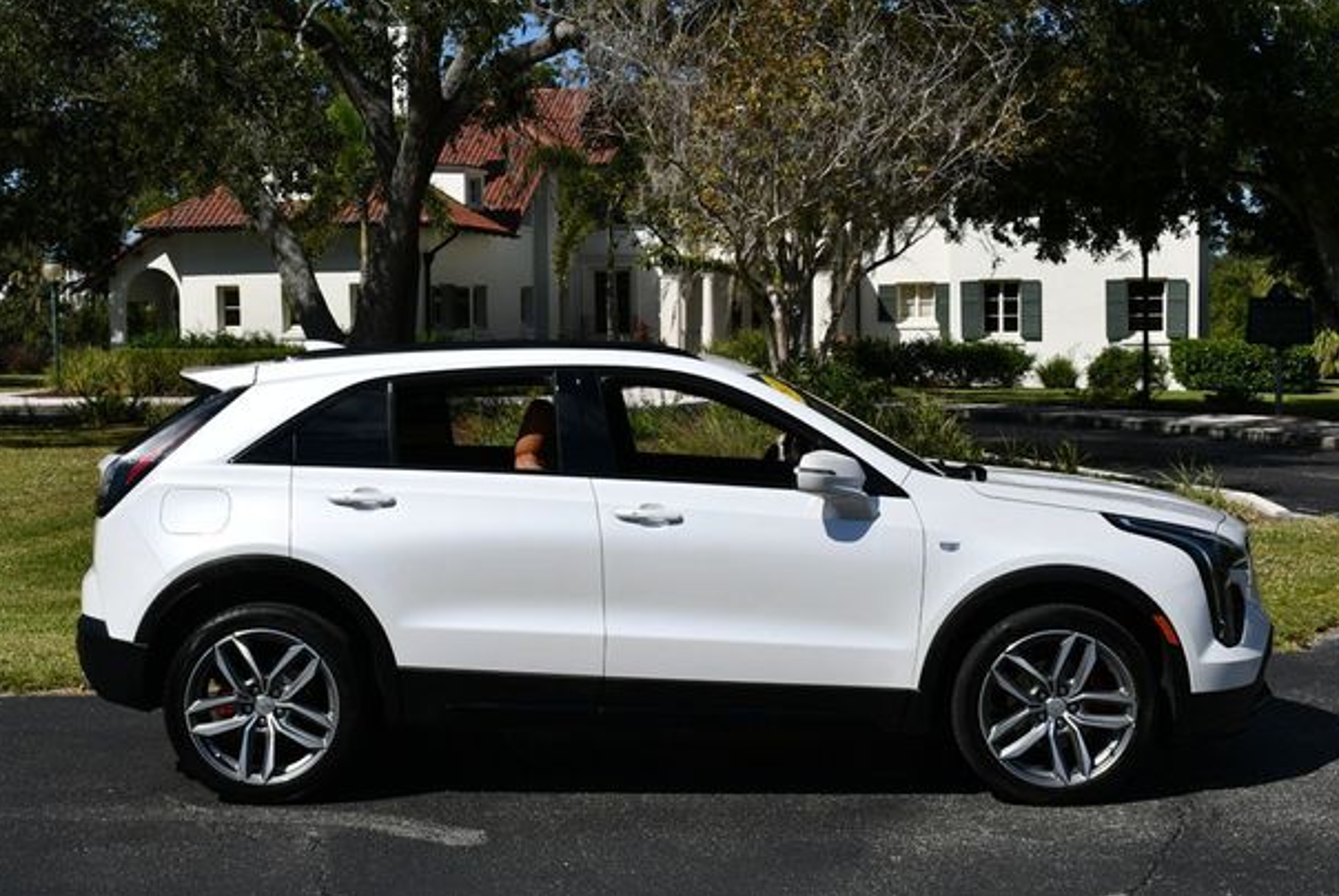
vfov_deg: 25.6
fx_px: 1973
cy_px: 426
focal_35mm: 53
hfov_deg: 37.5
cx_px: 658
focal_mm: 25
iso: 100
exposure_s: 1/400
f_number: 10
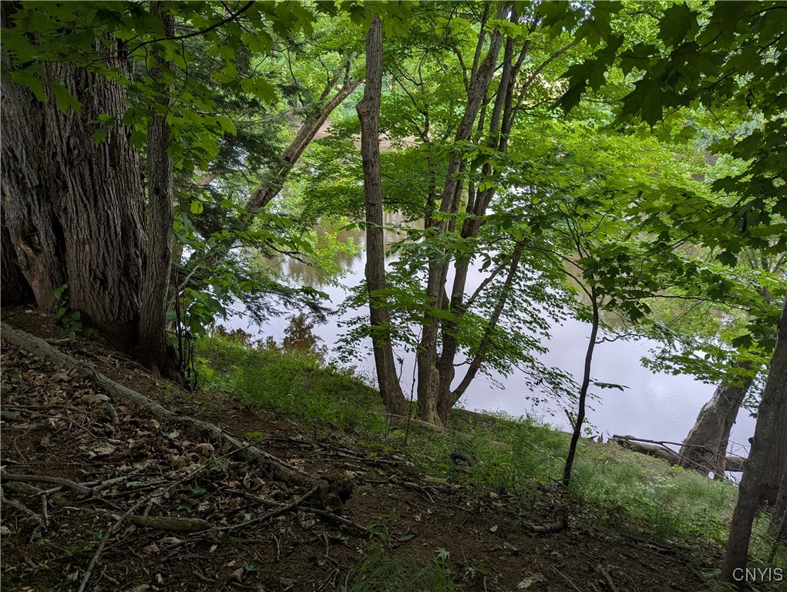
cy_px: 296
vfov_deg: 56.9
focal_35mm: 24
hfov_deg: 71.5
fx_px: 546
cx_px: 394
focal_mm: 6.81
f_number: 1.85
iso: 49
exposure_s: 1/201
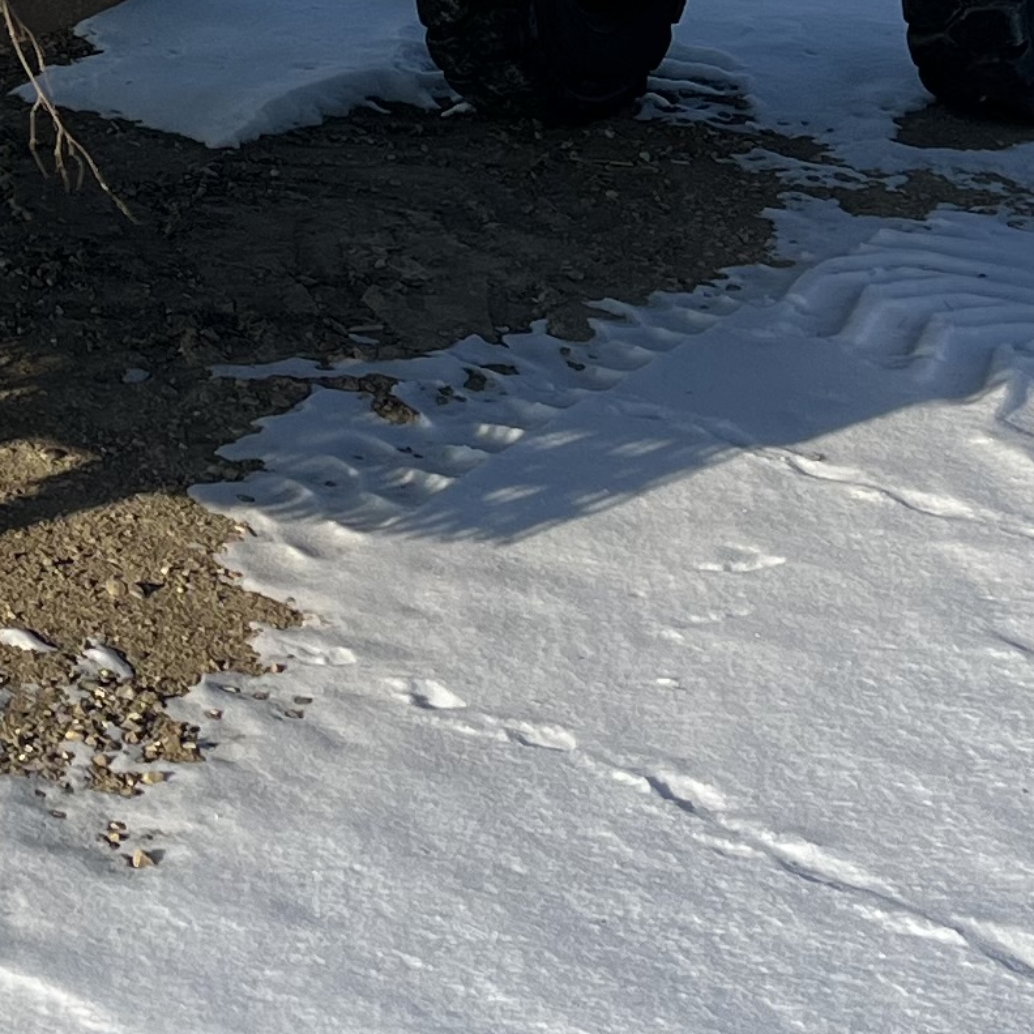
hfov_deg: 14.0
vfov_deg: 14.0
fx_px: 3954
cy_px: -477
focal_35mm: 117
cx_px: -497
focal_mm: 5.1
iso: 50
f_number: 1.6
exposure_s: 1/4310
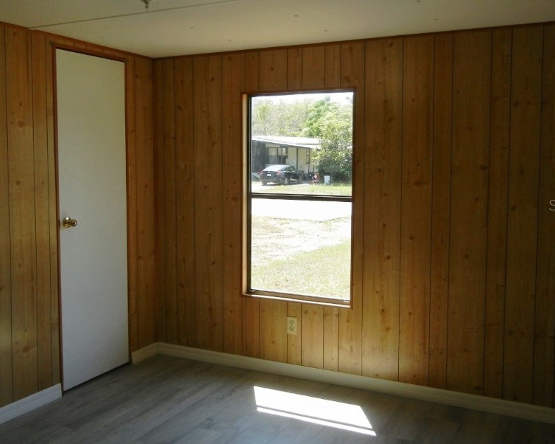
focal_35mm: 38
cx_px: 255
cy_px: 205
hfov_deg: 47.9
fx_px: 624
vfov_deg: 39.1
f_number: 3.5
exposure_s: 1/328
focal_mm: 5.4
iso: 160
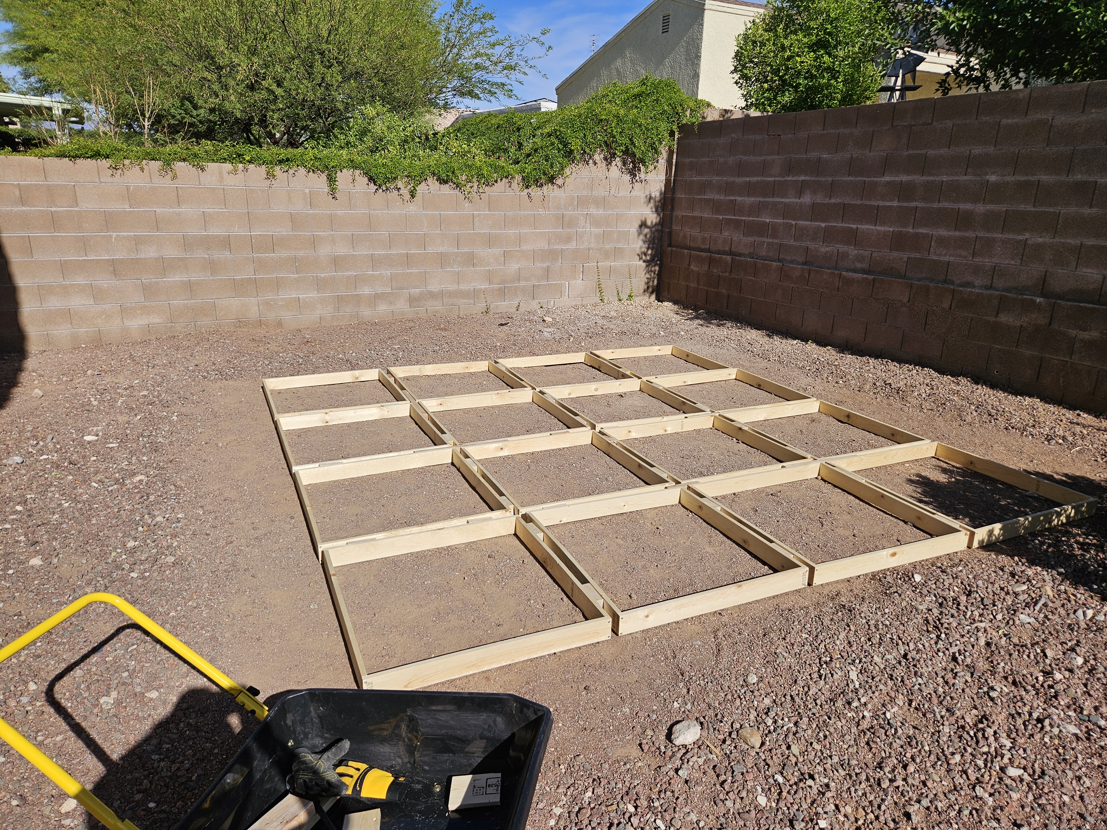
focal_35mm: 23
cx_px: 554
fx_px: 736
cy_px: 415
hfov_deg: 73.9
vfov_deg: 58.9
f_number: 1.8
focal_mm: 5.4
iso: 25
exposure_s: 1/3229
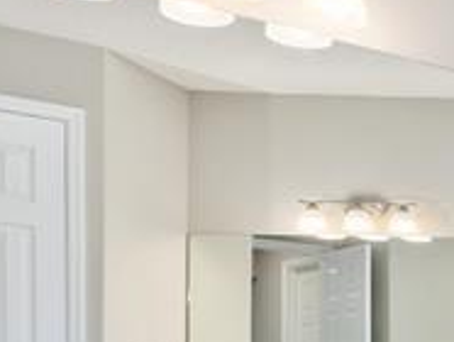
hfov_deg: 18.0
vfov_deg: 19.2
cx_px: 908
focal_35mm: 74
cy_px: 371
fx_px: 972
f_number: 7.1
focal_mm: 14
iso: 500
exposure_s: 1/8
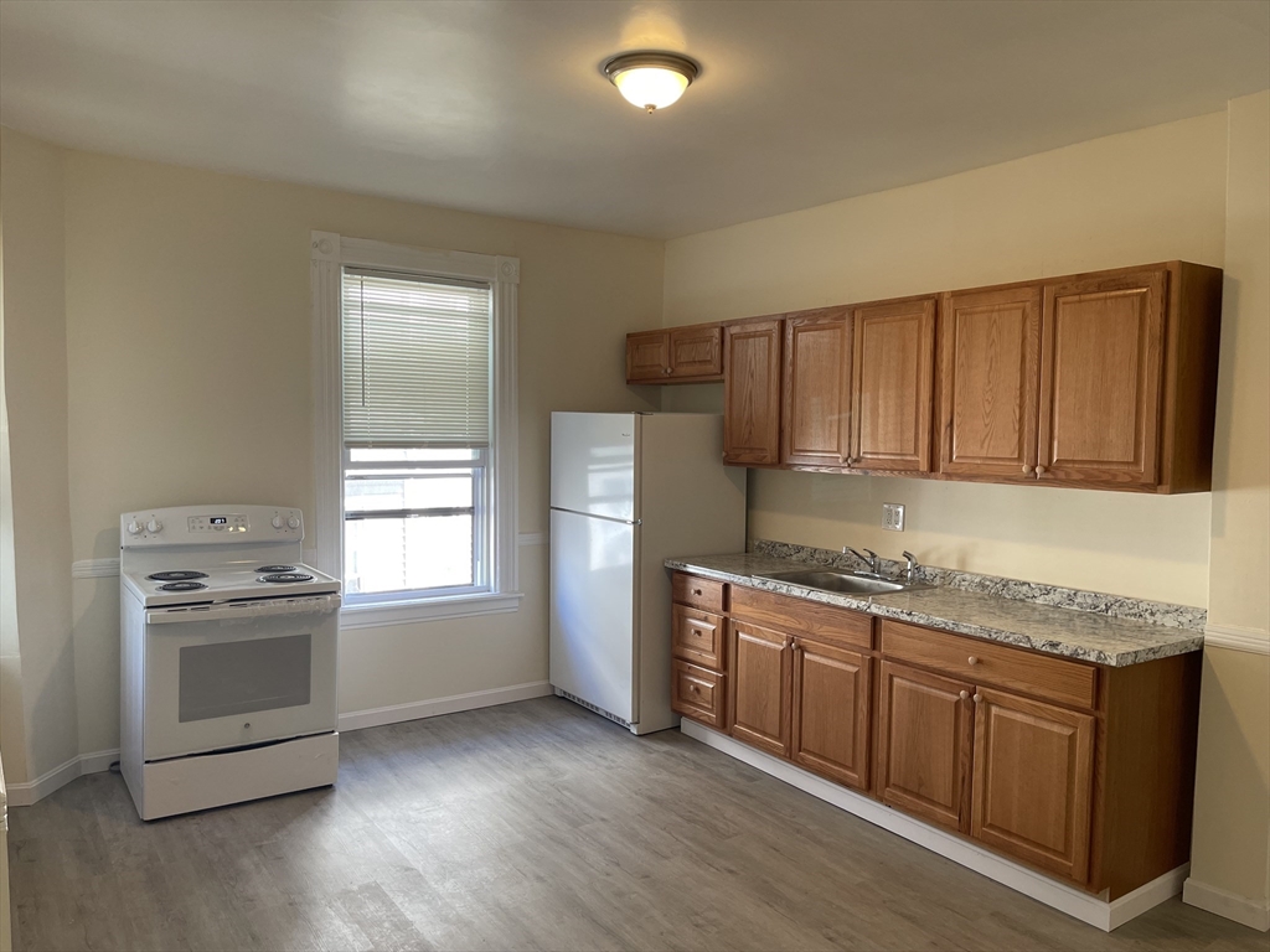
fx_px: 954
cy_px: 476
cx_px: 635
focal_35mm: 26
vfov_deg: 53.1
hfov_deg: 67.3
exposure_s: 1/120
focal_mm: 5.1
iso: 125
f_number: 1.6
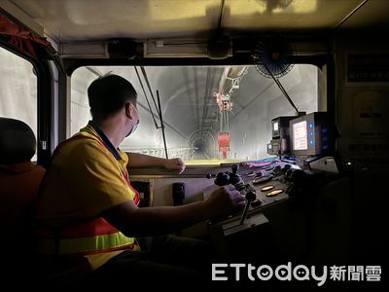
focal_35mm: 24
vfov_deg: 56.8
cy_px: 146
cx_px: 194
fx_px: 270
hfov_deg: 71.6
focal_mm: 6.76
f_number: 1.78
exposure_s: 1/15
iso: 2000
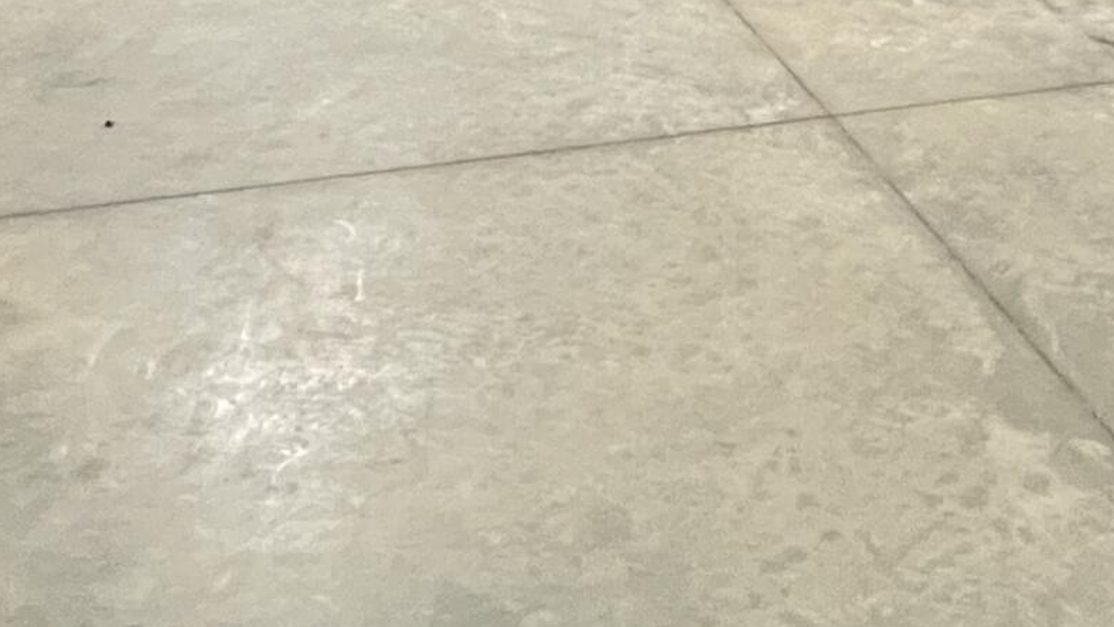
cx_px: 824
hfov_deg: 37.6
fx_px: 1595
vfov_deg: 17.4
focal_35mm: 54
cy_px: -549
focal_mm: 1.57
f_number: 1.8
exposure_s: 1/60
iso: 640
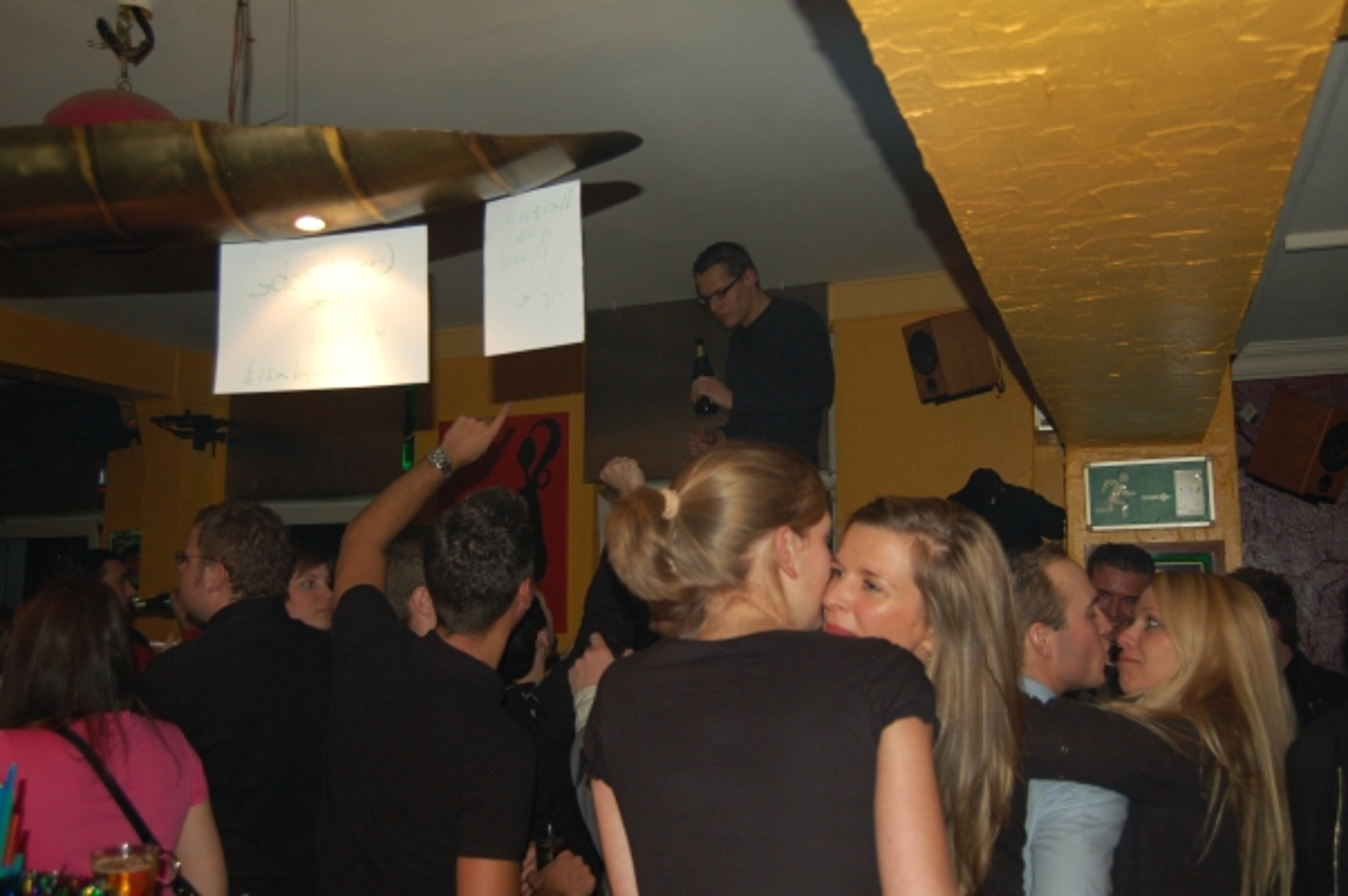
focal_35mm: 33
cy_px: 448
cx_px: 674
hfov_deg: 57.3
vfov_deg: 39.9
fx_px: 1234
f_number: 3.8
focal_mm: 22
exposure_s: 1/60
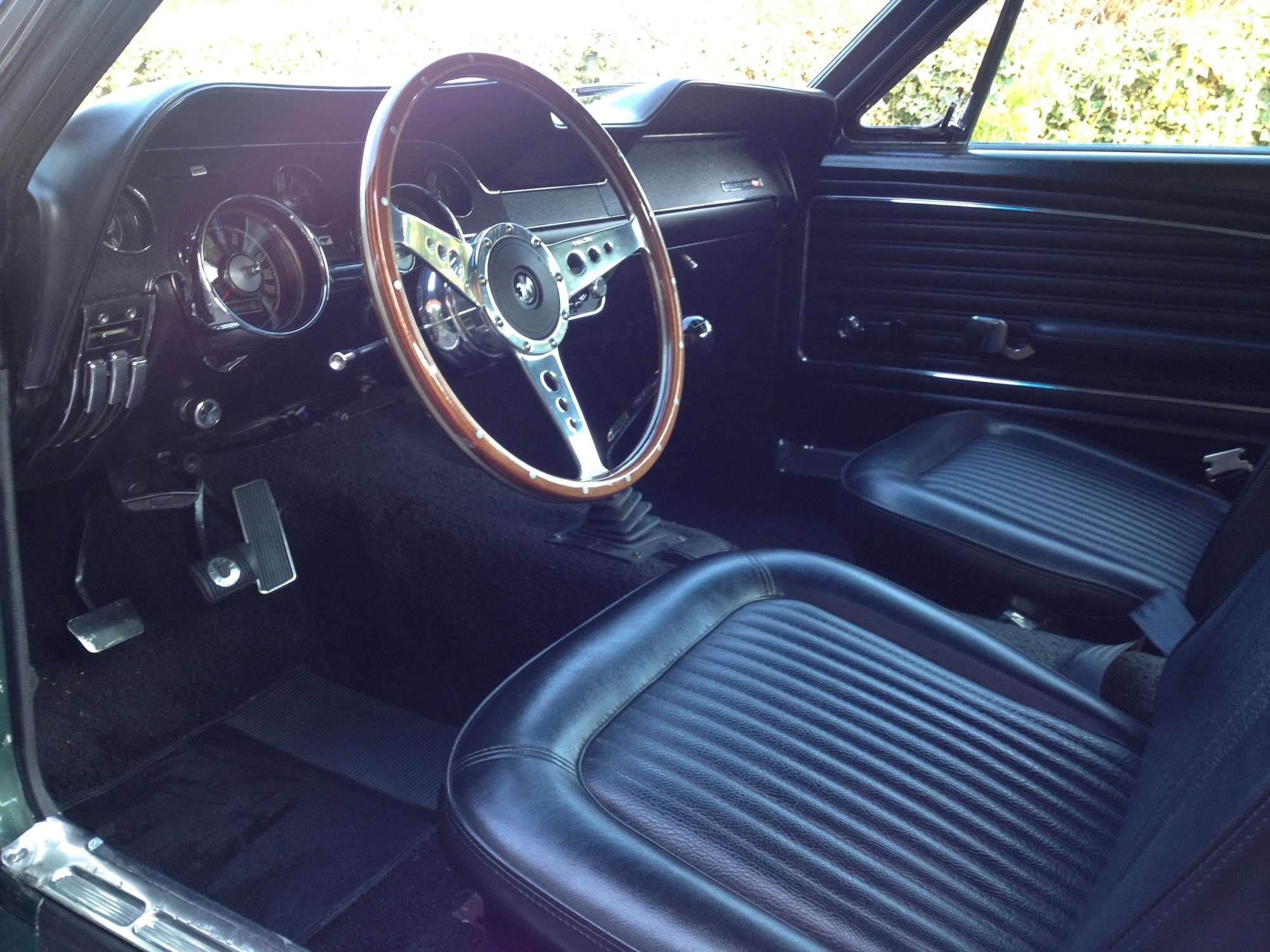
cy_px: 476
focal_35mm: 35
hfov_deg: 52.6
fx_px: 1284
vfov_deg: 40.7
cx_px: 635
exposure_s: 1/24
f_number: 2.4
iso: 50
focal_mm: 4.28
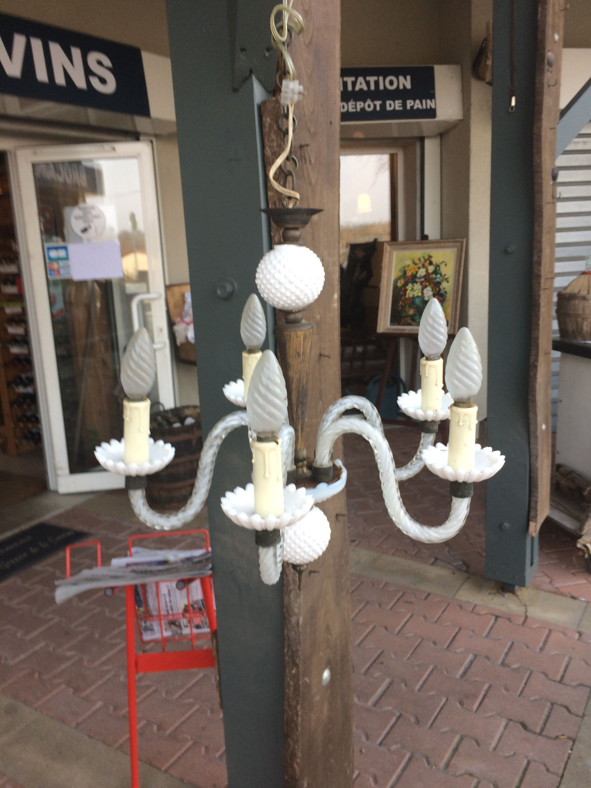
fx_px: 660
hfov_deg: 48.2
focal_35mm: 29
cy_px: 394
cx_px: 296
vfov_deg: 61.7
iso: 40
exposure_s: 1/100
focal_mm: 4.15
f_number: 2.2
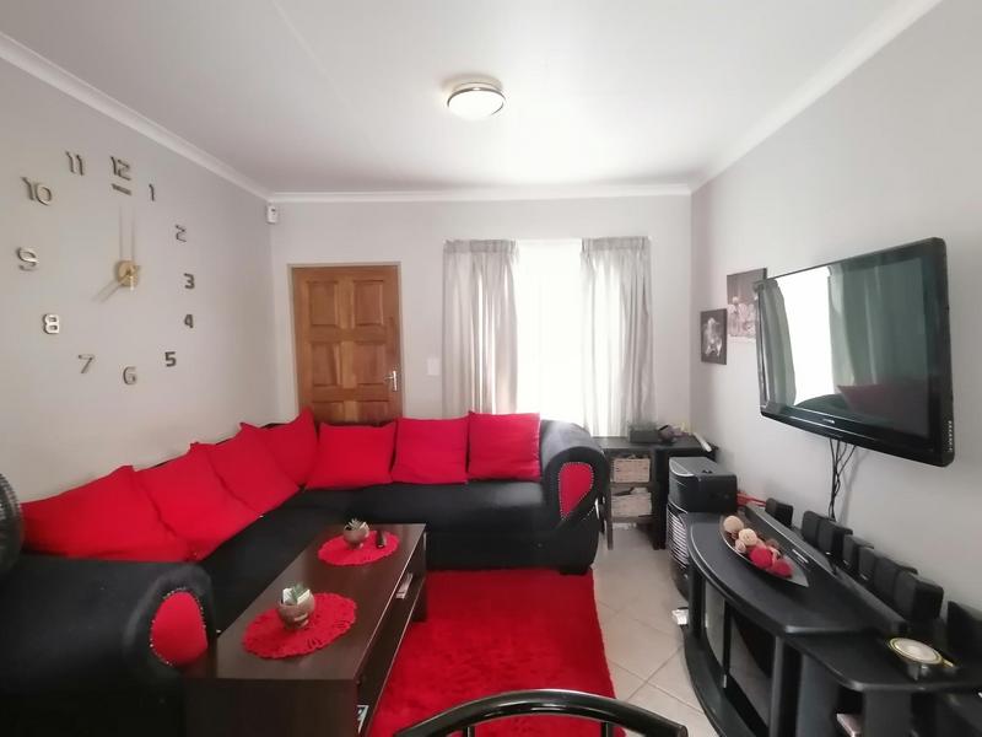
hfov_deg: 91.0
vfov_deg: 74.7
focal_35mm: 17
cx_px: 491
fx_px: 482
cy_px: 368
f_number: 2.4
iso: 500
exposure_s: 1/20
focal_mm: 1.78
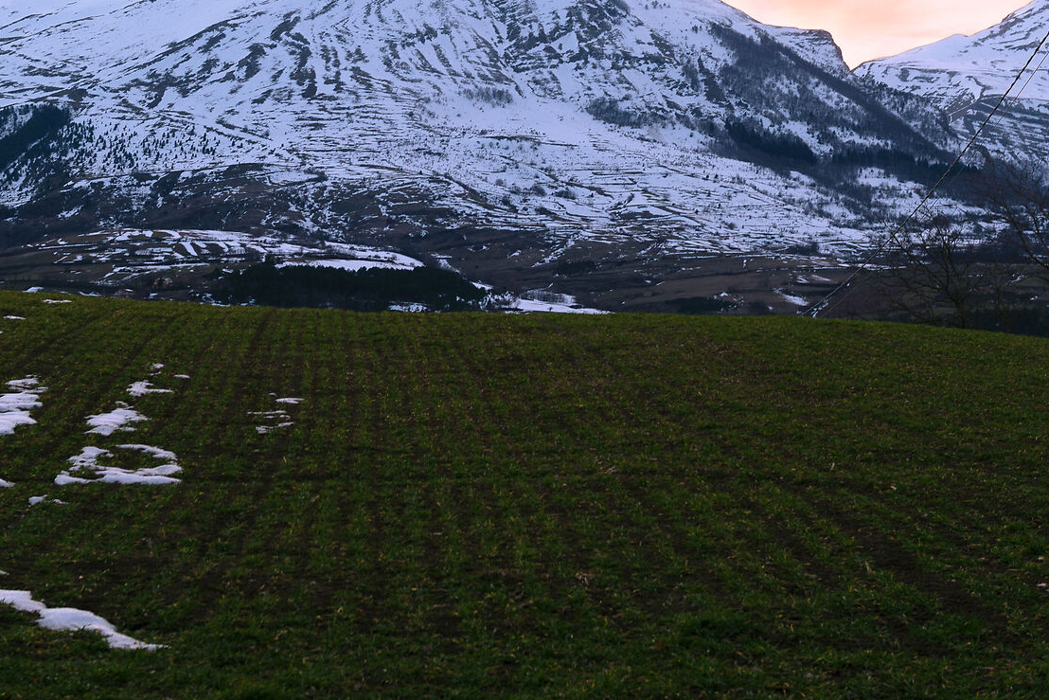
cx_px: 377
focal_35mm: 78
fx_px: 2273
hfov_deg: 25.9
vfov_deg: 17.2
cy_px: 52
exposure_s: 1/40
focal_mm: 36
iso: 160
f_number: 4
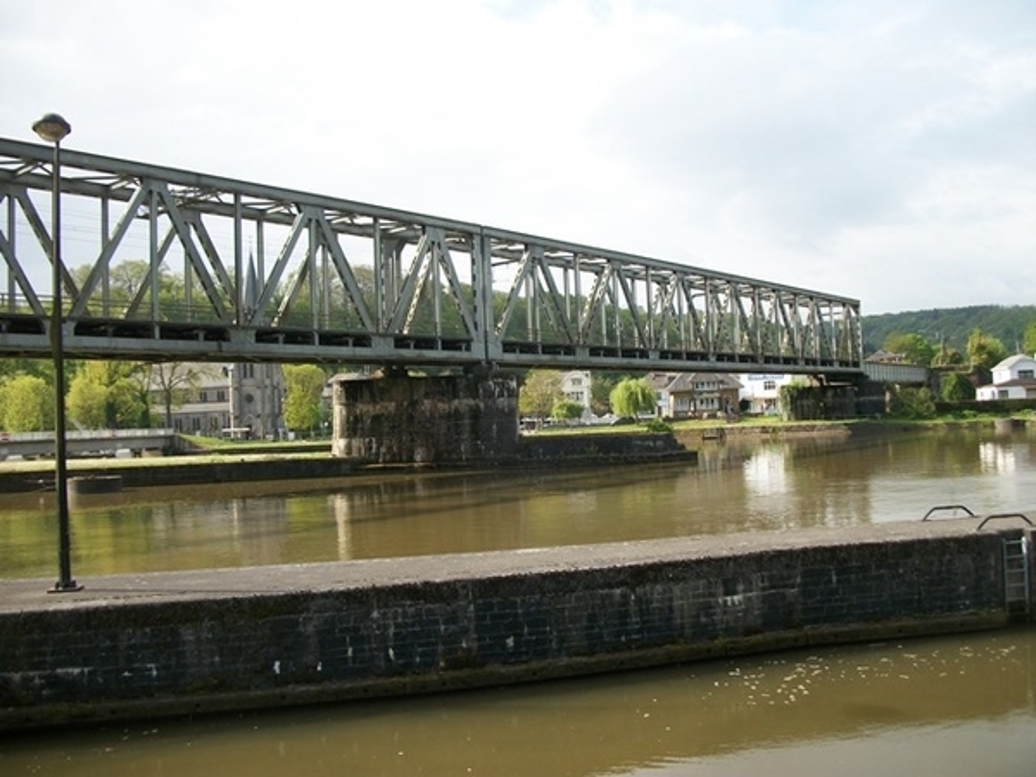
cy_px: 388
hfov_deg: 56.8
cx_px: 518
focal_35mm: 32
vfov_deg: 44.2
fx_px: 958
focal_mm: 5.7
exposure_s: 1/640
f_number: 2.9
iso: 80
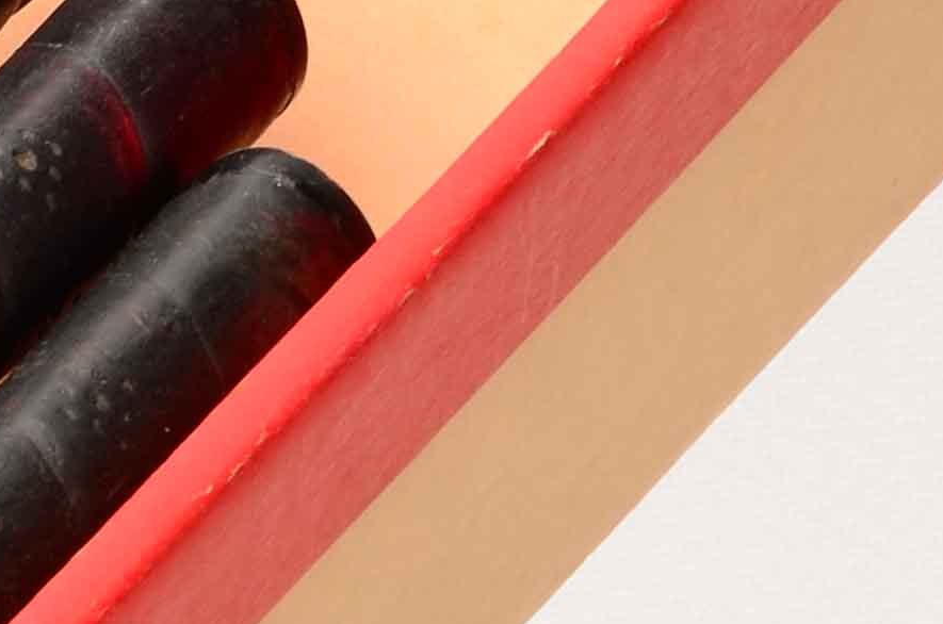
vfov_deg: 1.6
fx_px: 22917
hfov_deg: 2.4
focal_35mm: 877
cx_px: -678
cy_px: 391
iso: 200
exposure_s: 1/160
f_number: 14
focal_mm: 105
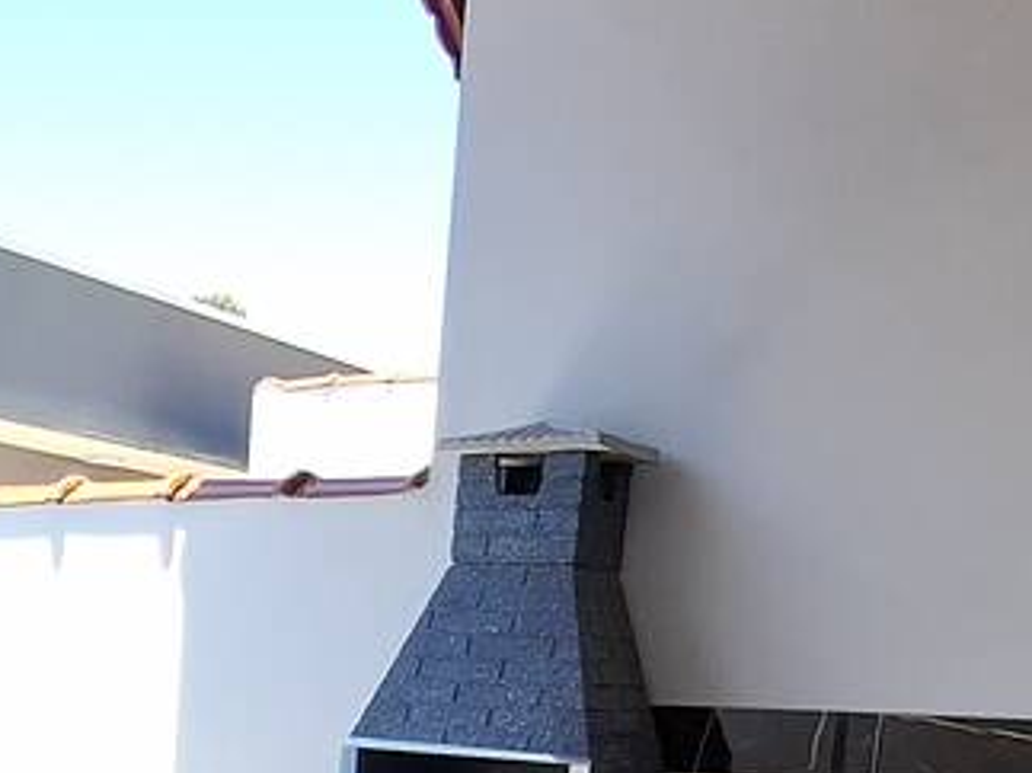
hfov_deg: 30.5
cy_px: 977
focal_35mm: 58
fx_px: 1729
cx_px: -35
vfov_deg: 22.7
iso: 40
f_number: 2.2
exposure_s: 1/198
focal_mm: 1.74
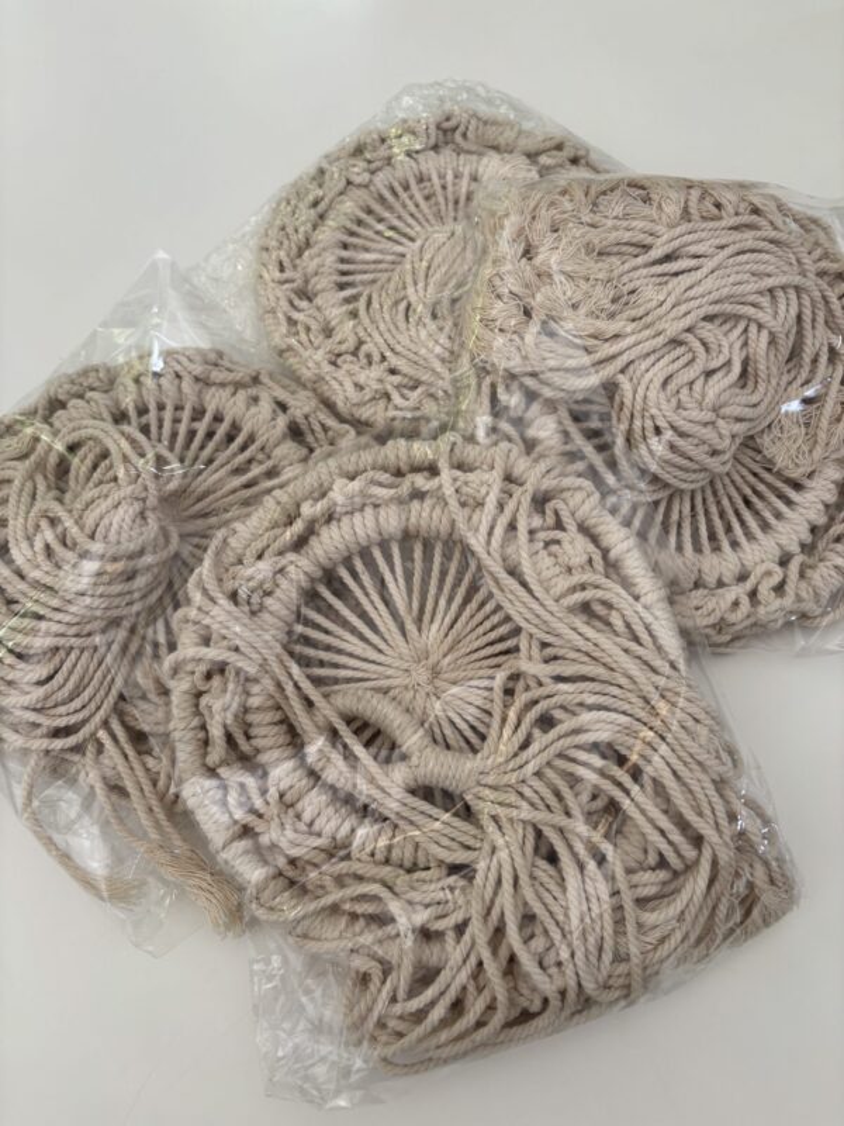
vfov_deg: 67.3
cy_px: 563
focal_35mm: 26
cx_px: 422
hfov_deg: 53.1
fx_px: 845
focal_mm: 5.96
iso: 50
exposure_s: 1/121
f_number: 1.6
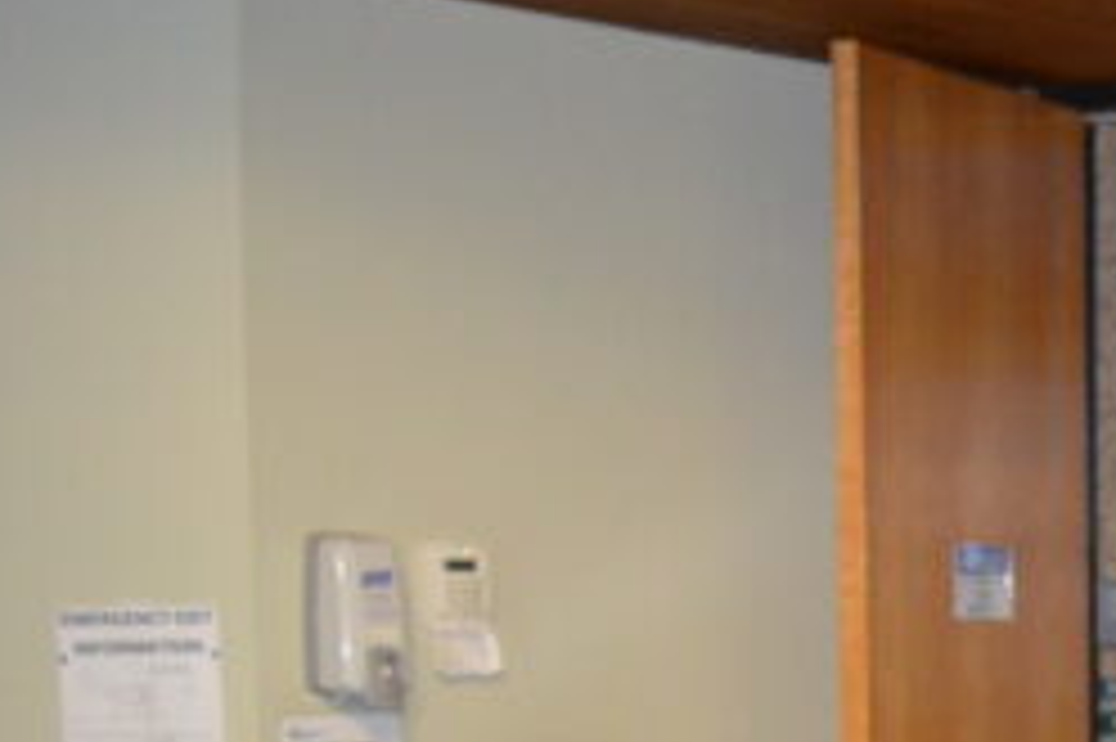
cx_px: 1876
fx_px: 3408
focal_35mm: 110
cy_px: 1068
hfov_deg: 16.3
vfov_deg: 11.9
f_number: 3.5
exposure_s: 1/60
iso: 1400
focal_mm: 18
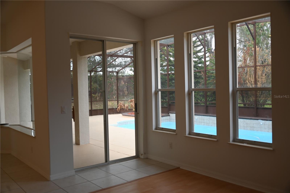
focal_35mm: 34
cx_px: 145
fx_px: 274
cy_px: 96
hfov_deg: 55.8
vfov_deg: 38.8
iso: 125
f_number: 3.8
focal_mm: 34
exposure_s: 1/40
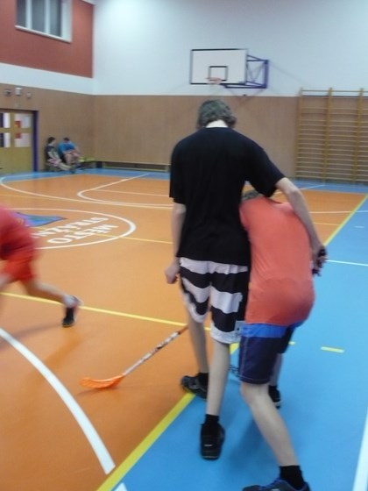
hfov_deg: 36.8
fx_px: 553
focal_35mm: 39
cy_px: 246
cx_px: 184
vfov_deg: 47.9
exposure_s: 1/30
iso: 400
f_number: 2.8
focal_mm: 5.8
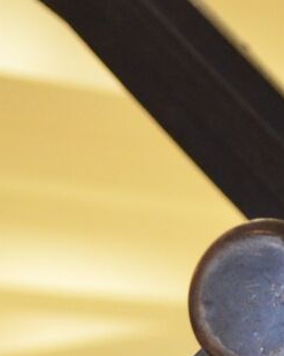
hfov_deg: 7.5
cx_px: 379
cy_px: 626
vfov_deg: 9.1
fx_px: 2144
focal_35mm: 204
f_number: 5
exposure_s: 1/60
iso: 2500
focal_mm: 35
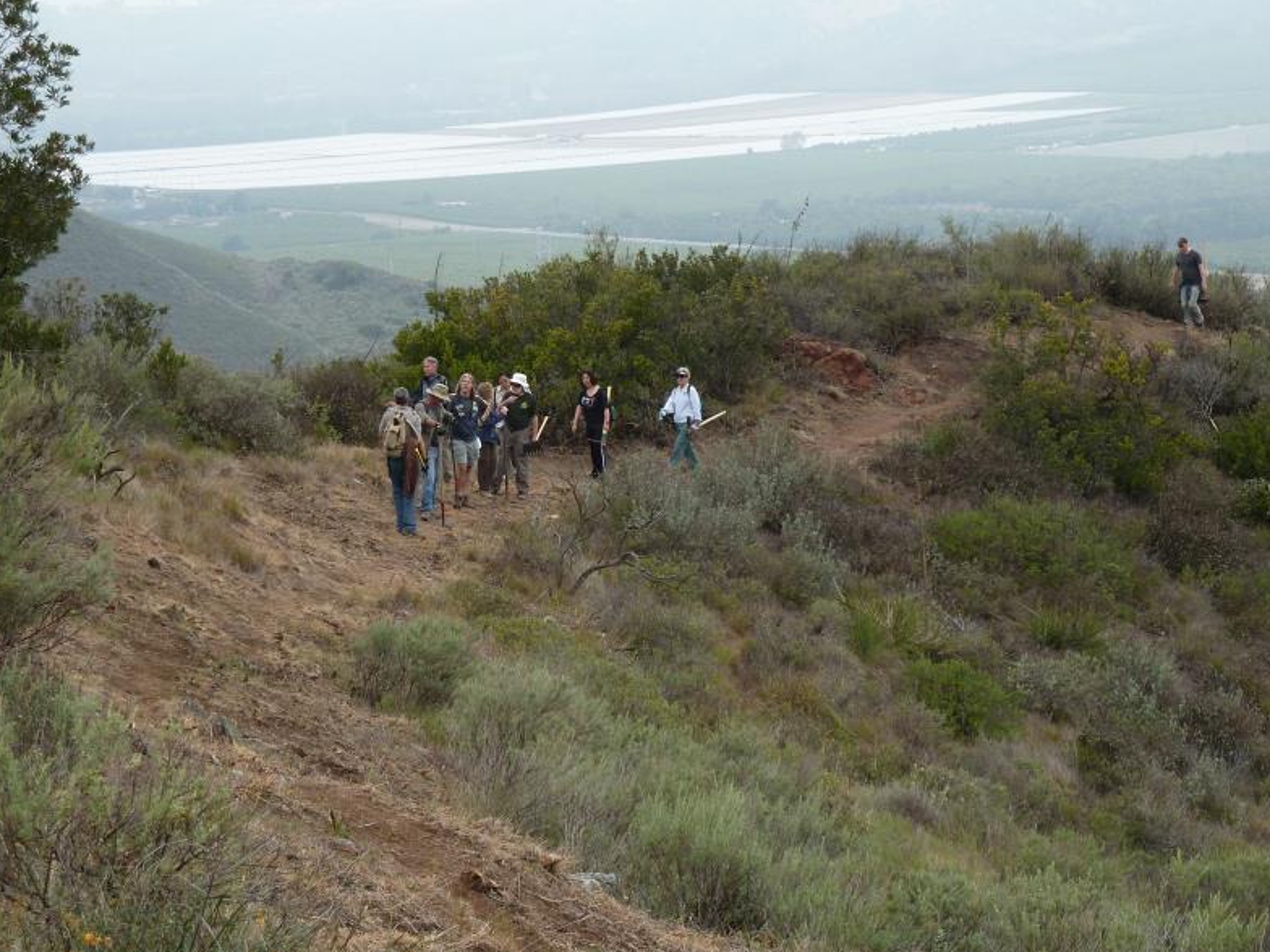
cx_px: 627
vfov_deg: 15.1
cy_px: 478
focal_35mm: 98
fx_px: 3595
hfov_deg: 20.0
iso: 80
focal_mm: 15.8
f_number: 4.3
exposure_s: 1/100
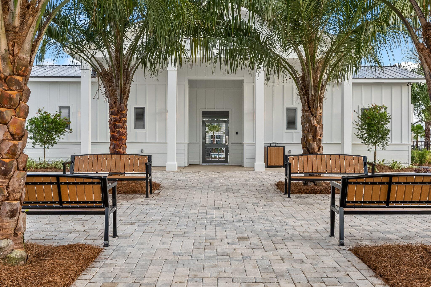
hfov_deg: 53.1
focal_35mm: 36
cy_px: 144
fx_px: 431
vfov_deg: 36.9
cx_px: 216
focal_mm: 24
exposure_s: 1/50
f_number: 9
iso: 100
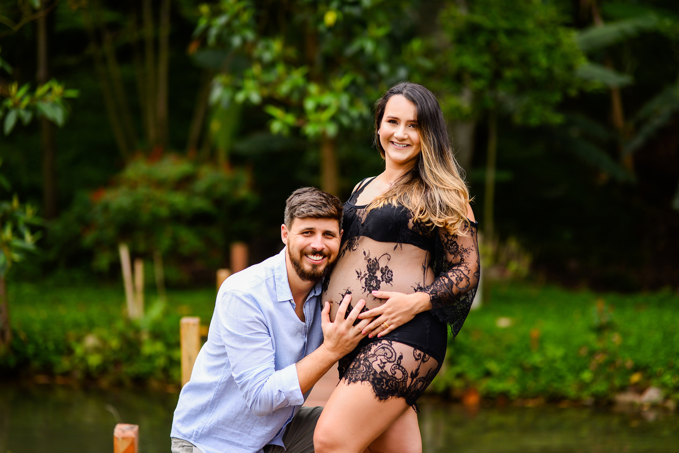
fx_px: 1604
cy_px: 226
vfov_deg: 16.1
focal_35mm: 85
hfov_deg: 23.9
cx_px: 340
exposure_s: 1/1000
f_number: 1.6
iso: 125
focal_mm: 85
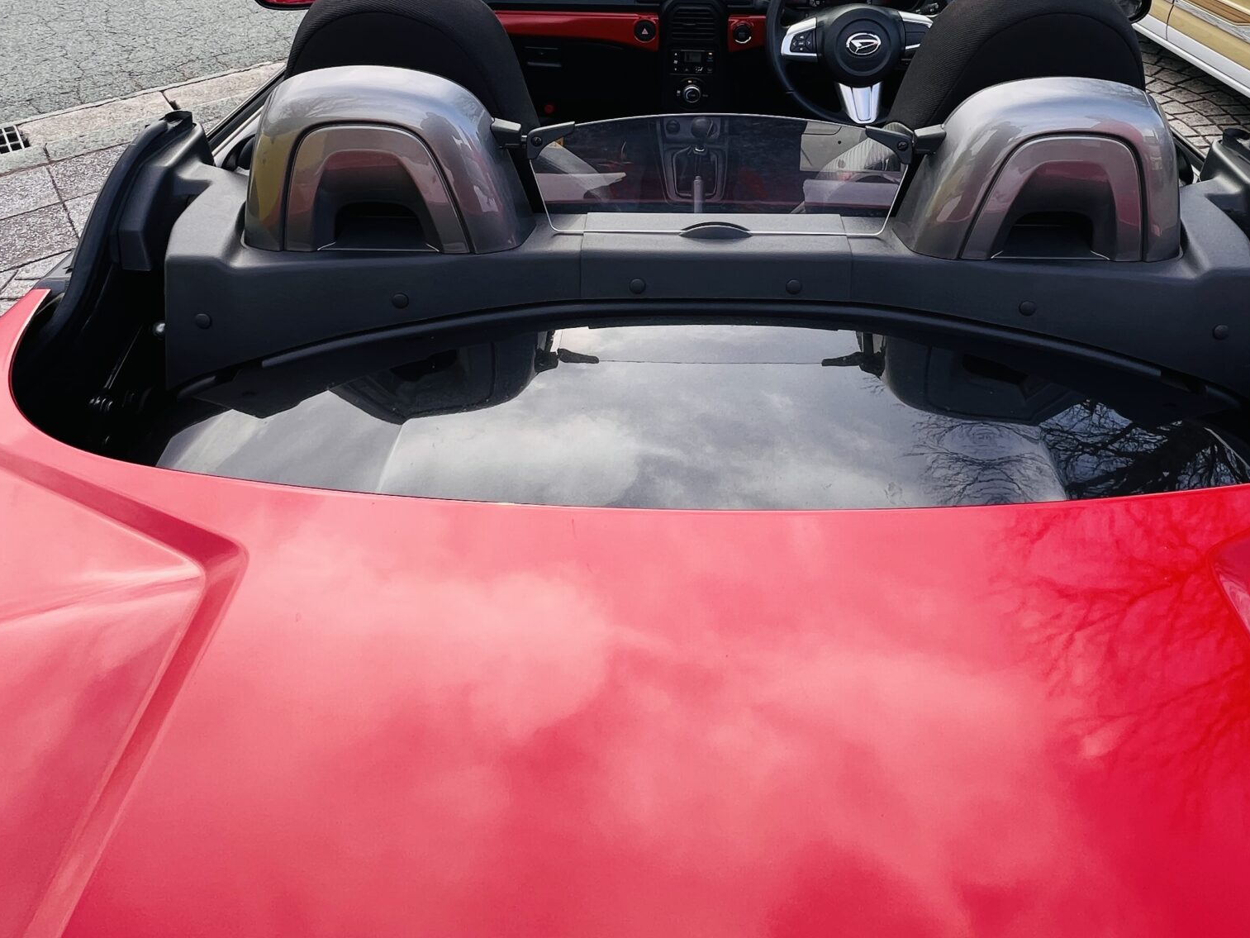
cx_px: 693
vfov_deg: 56.1
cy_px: 171
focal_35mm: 22
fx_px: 794
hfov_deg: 76.1
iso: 32
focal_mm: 1.57
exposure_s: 1/247
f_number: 1.8
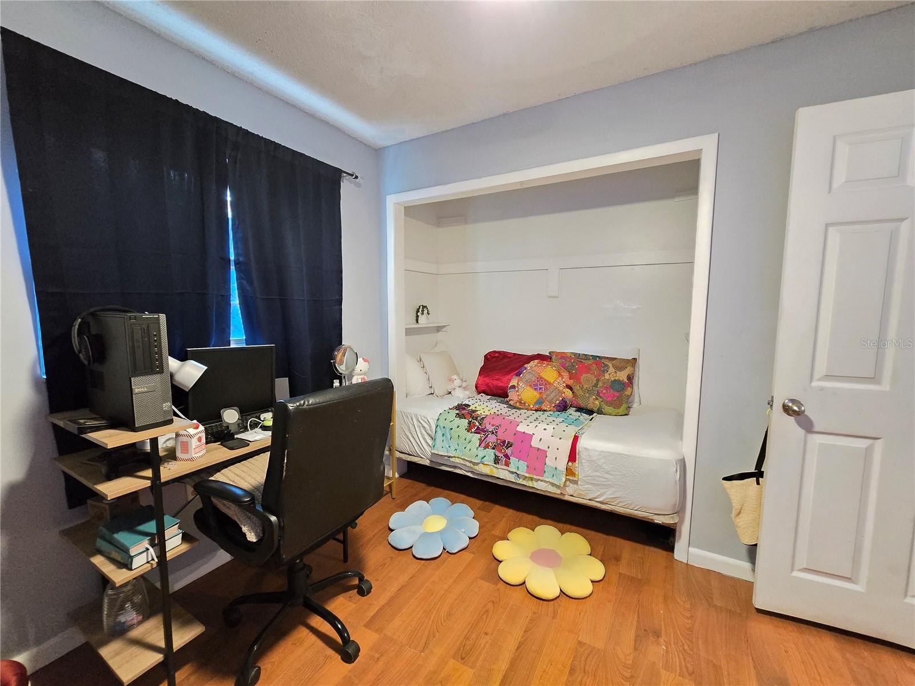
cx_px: 458
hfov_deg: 106.2
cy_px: 343
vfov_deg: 89.9
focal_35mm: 13
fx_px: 344
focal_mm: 2.2
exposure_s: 1/24
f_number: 2.2
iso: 1250
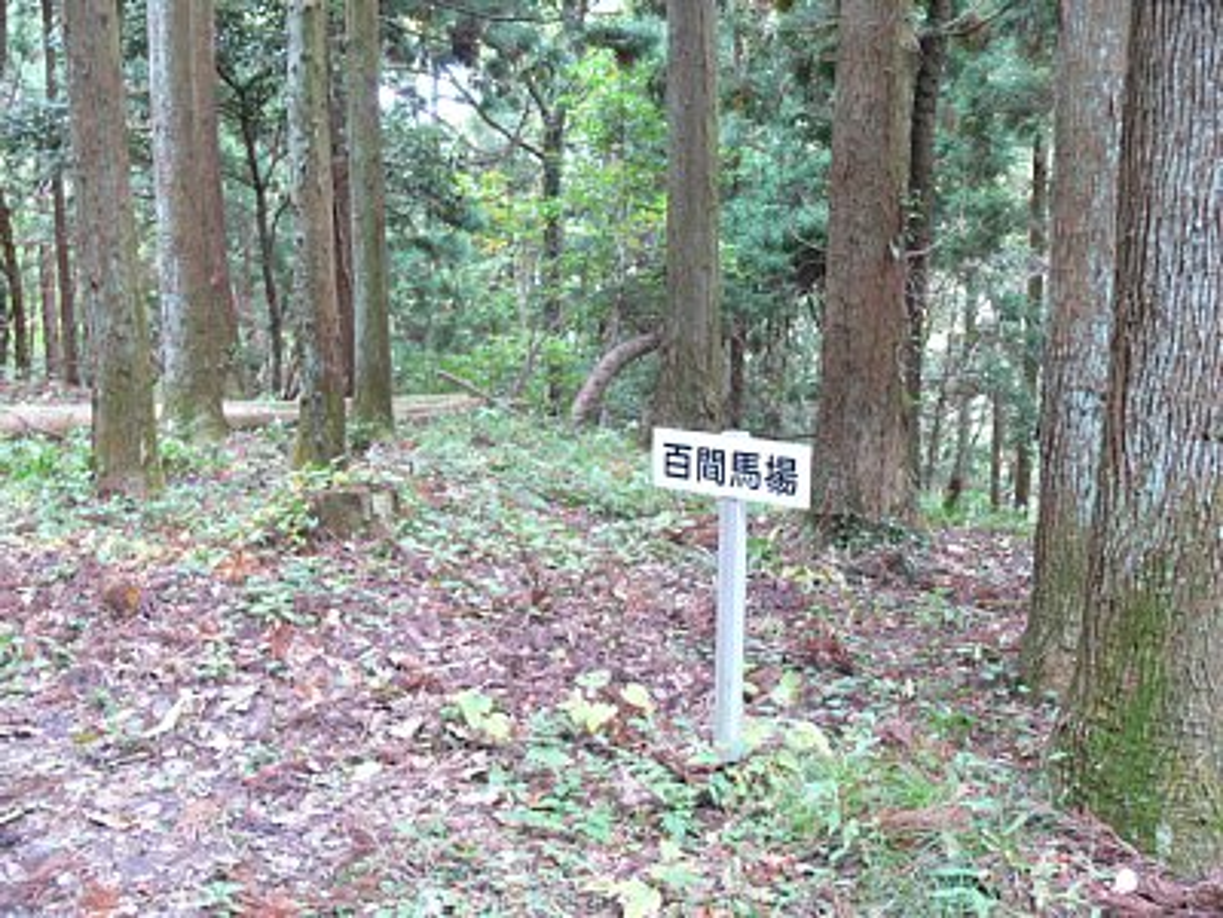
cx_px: 612
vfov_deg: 40.7
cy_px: 459
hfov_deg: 52.6
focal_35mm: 35
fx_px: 1237
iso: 200
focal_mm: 7.4
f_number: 2.8
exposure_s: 1/8
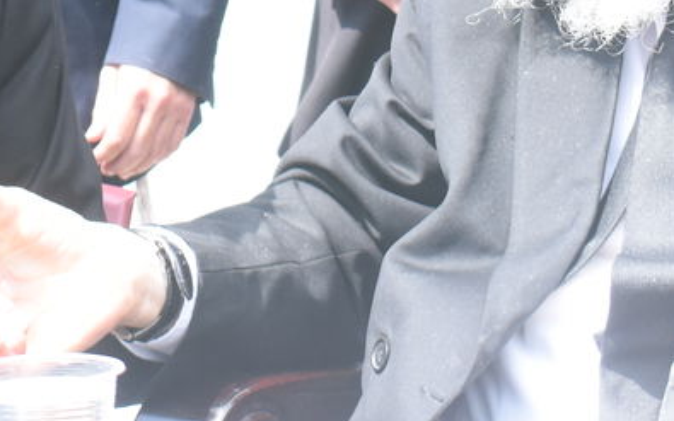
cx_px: 143
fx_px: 3083
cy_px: -105
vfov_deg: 7.7
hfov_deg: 12.4
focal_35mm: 168
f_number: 5
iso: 640
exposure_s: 1/640
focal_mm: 31
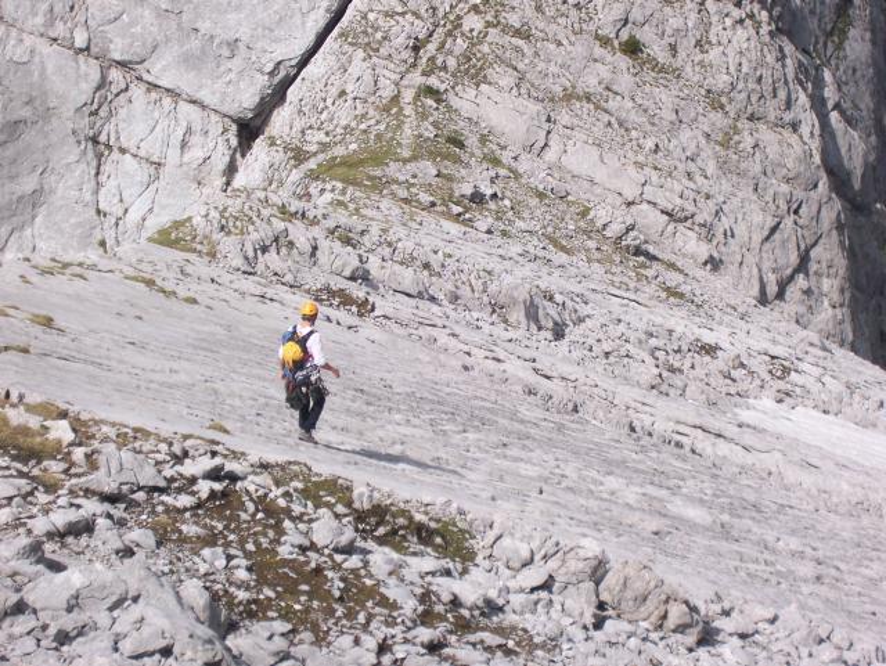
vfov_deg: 13.7
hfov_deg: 18.2
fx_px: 2766
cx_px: 443
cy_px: 333
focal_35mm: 108
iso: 80
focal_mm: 18.1
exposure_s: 1/800
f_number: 4.8
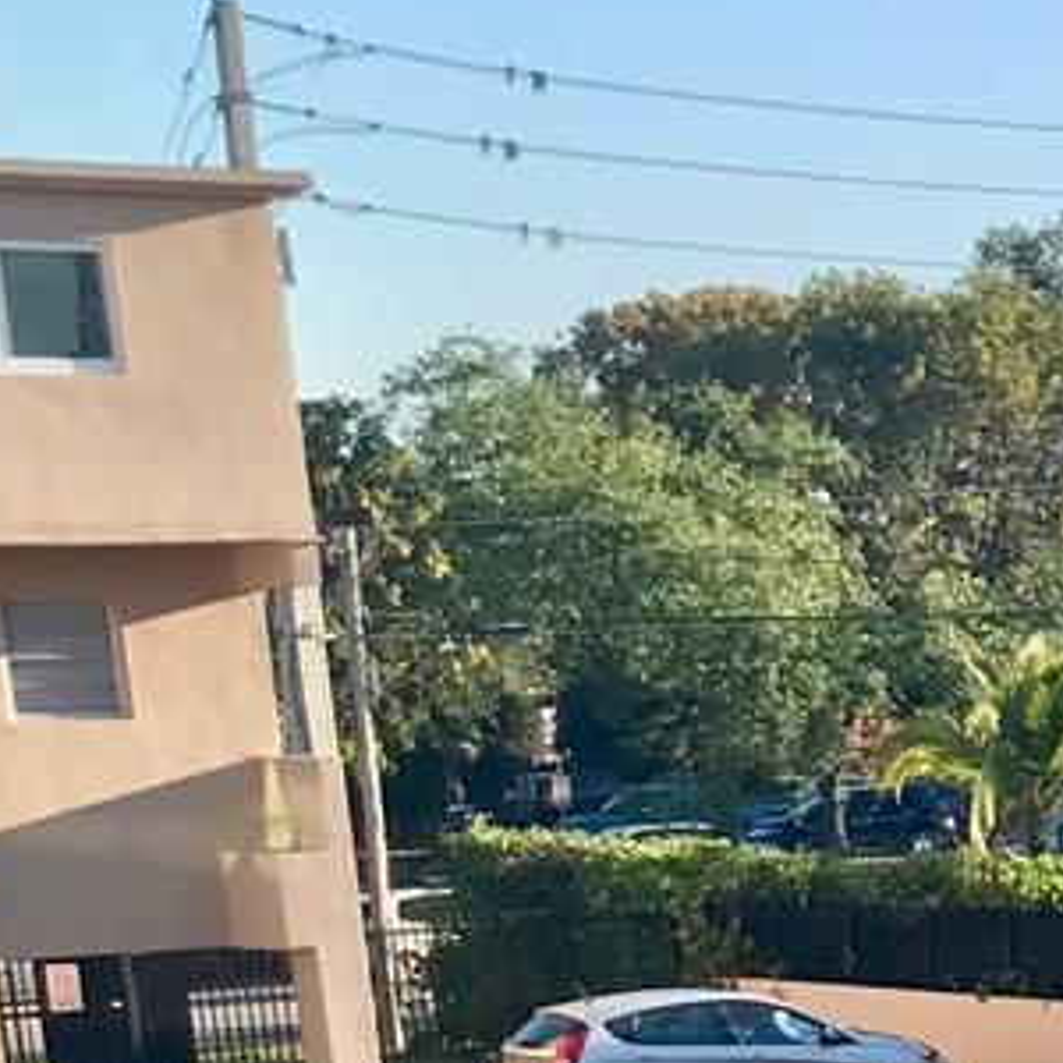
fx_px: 4586
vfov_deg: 12.2
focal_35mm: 132
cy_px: 1853
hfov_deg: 11.7
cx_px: 2172
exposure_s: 1/748
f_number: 1.8
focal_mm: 3.99
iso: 20
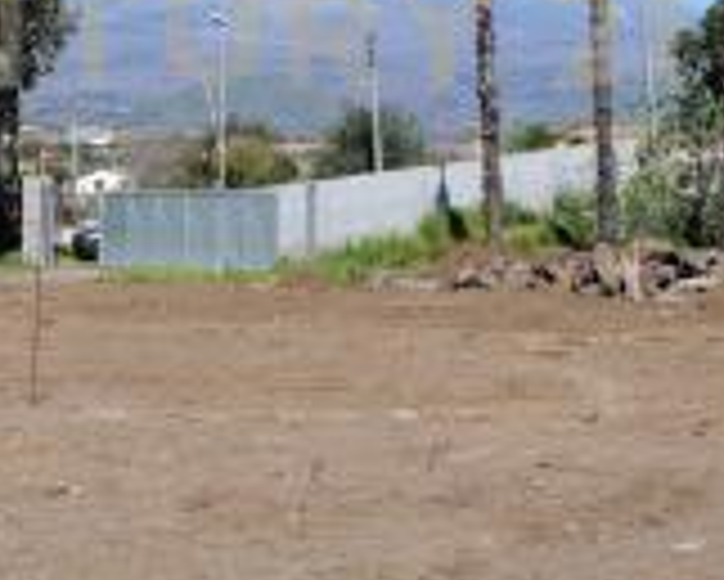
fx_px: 2015
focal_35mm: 94
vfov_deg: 16.1
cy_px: 31
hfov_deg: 20.2
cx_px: 202
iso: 100
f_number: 8
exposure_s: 1/250
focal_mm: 24
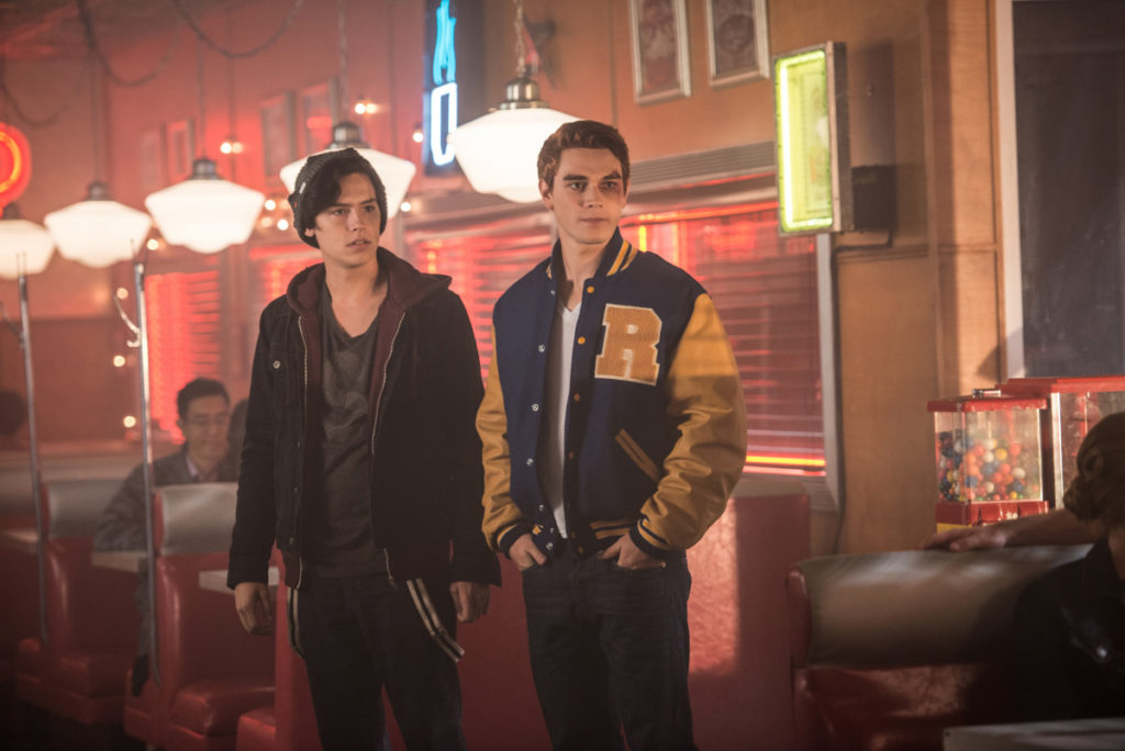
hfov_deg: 15.8
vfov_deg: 10.6
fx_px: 4065
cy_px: 376
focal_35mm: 130
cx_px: 562
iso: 1250
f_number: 2.8
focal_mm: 130
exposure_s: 1/125
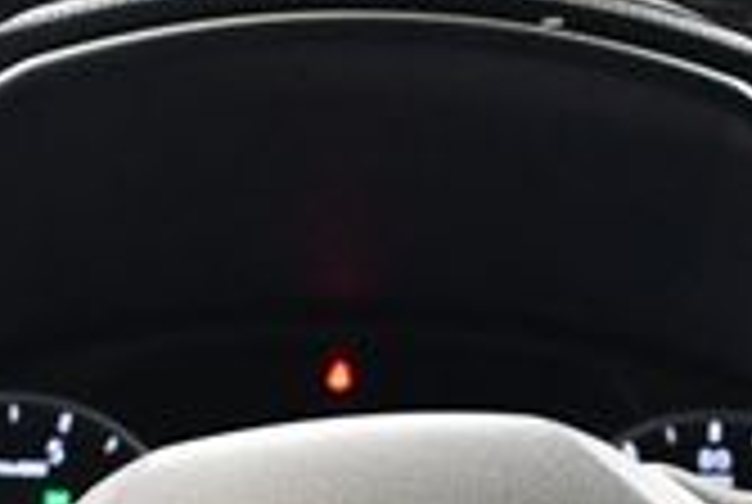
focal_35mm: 138
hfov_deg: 14.8
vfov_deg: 9.7
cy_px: 756
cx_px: 414
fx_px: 2888
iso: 3200
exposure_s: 1/60
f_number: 3.5
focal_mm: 18
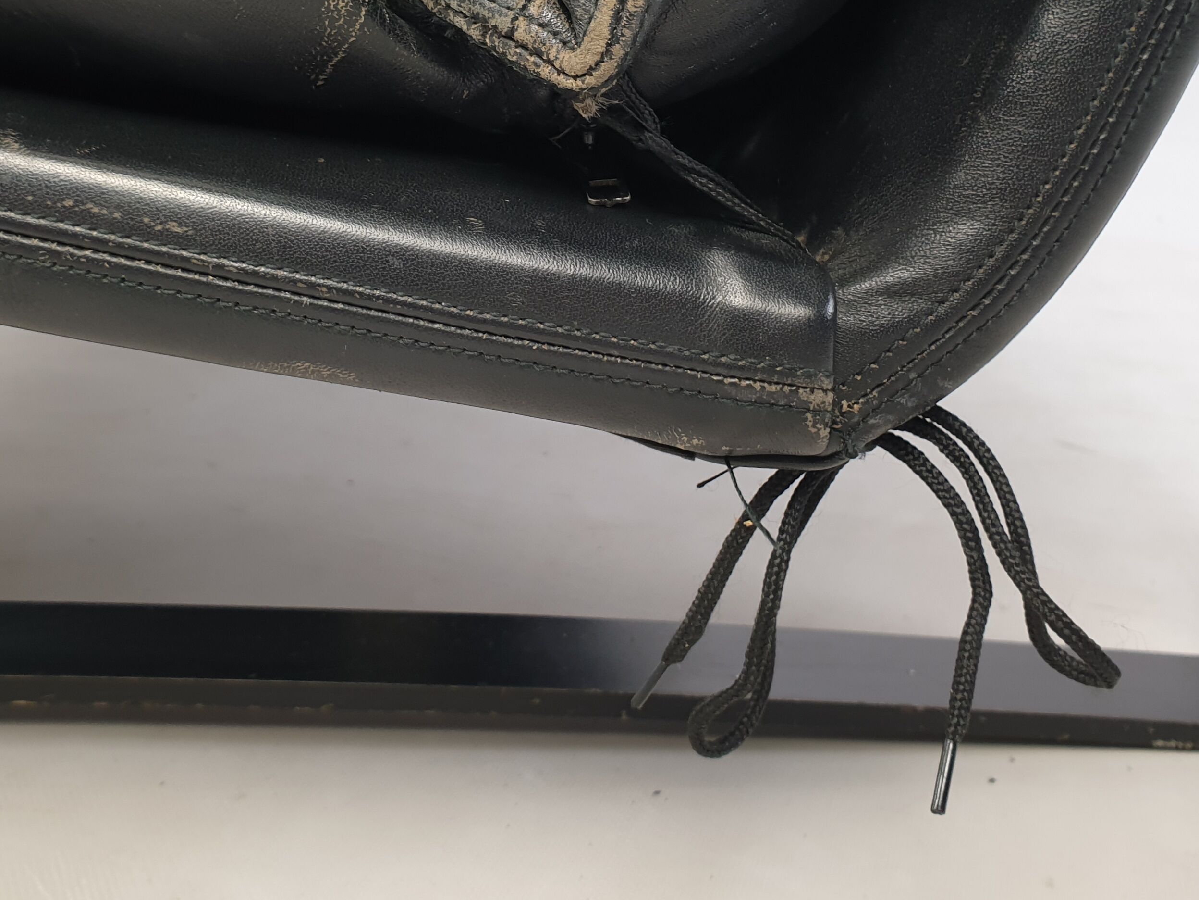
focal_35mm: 42
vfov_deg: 33.7
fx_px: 1455
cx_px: 600
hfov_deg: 44.8
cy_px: 238
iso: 64
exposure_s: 1/50
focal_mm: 4.3
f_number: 2.4
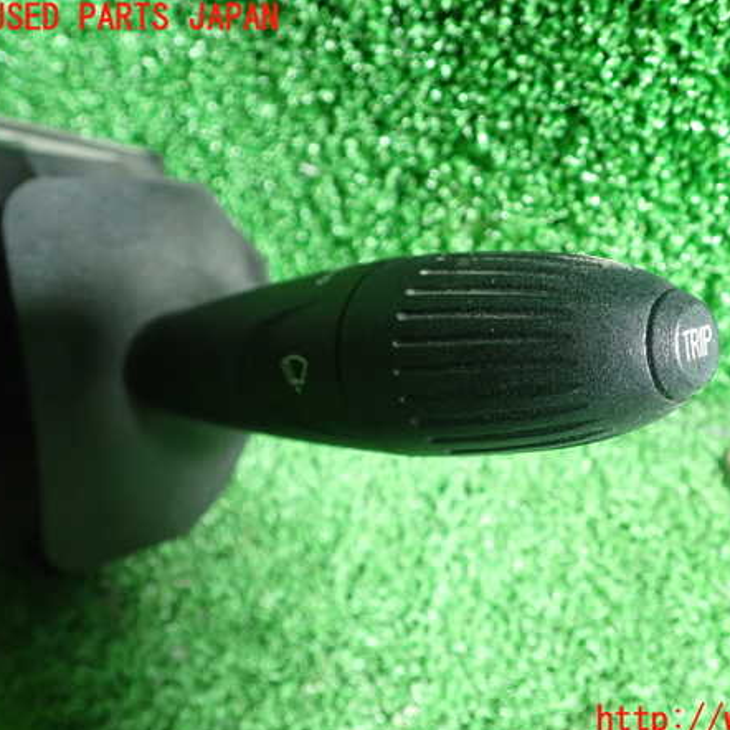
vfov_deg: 46.0
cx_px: 474
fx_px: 859
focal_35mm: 36
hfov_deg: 45.5
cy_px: 370
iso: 500
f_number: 2.3
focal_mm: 5.4
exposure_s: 1/30
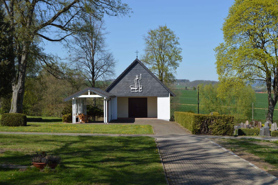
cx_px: 139
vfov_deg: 23.7
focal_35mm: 57
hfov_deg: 35.1
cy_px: 92
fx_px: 440
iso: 100
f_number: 9
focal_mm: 38
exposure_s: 1/320
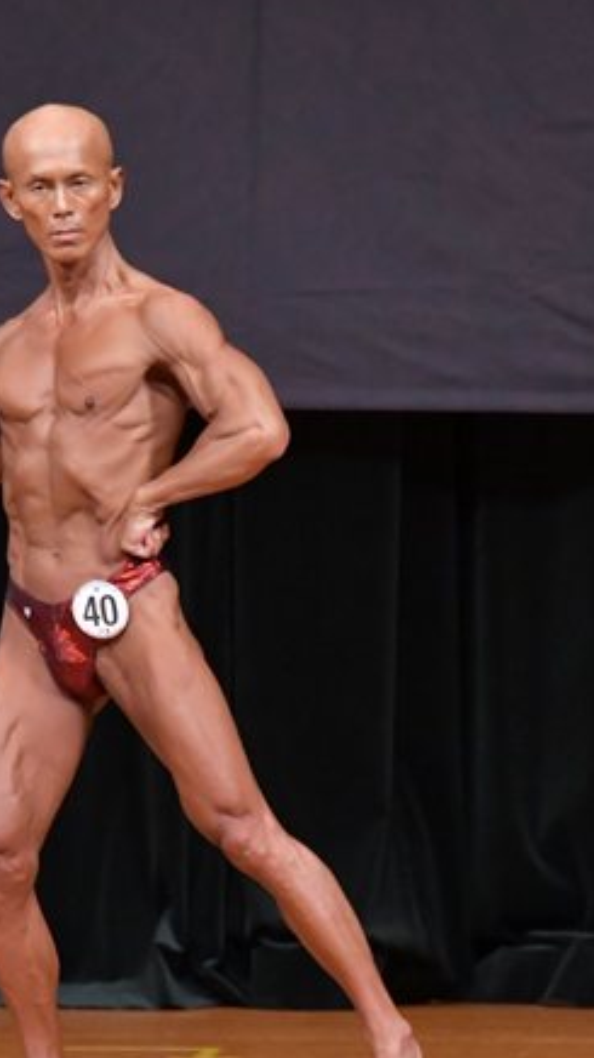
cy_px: 565
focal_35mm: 503
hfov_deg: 2.4
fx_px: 14095
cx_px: 188
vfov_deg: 4.3
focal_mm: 180
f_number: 5.6
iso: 5000
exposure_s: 1/400
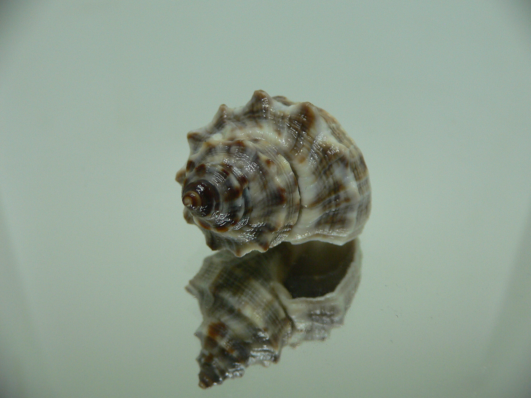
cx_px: 266
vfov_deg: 40.7
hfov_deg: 52.6
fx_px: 537
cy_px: 199
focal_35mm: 35
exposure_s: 1/60
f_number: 2.8
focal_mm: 4.6
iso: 100
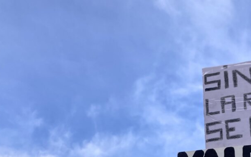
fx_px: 424
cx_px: 211
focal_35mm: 62
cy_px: 177
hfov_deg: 31.8
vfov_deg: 19.9
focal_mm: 3.99
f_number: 1.8
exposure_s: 1/1453
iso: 20
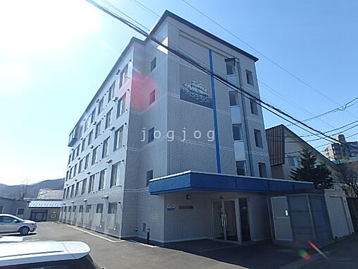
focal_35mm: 21
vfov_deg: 63.4
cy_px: 134
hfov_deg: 79.0
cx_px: 179
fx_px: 217
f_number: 6
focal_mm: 3.7
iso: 125
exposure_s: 1/500
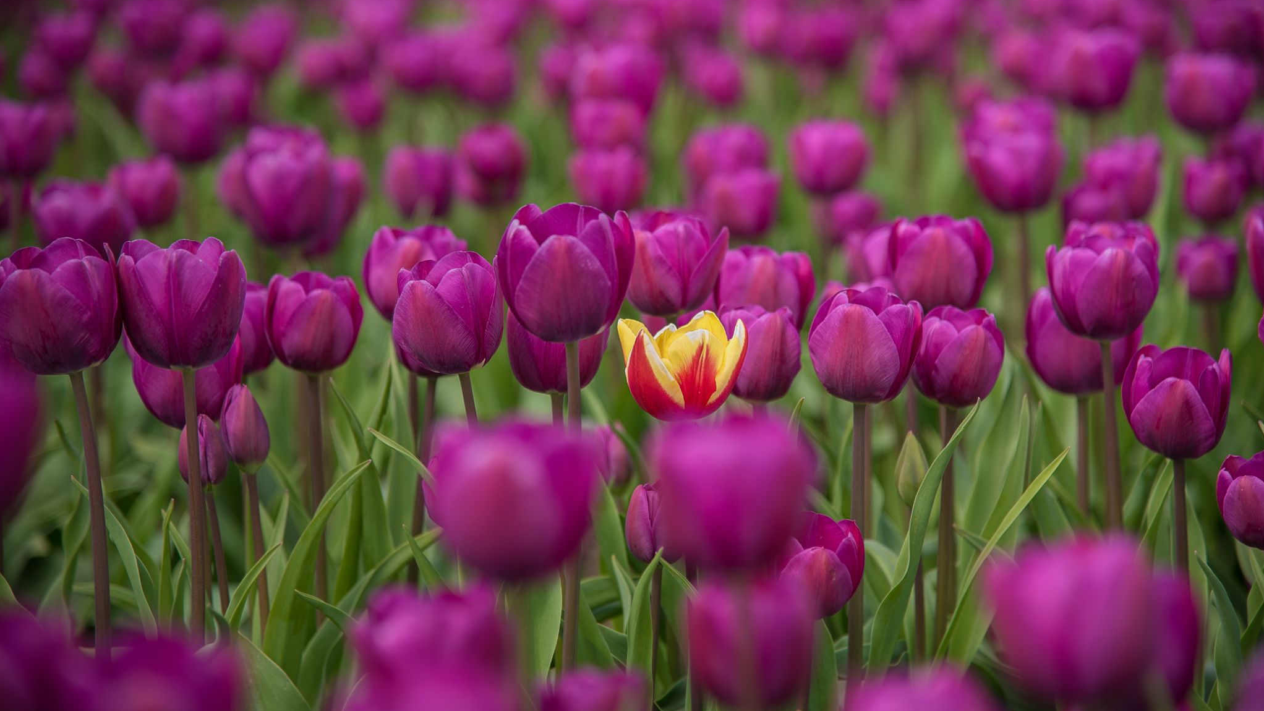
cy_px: 305
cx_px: 633
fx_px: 4223
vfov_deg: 9.6
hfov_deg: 17.0
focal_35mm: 126
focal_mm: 120
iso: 160
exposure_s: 1/800
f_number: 4
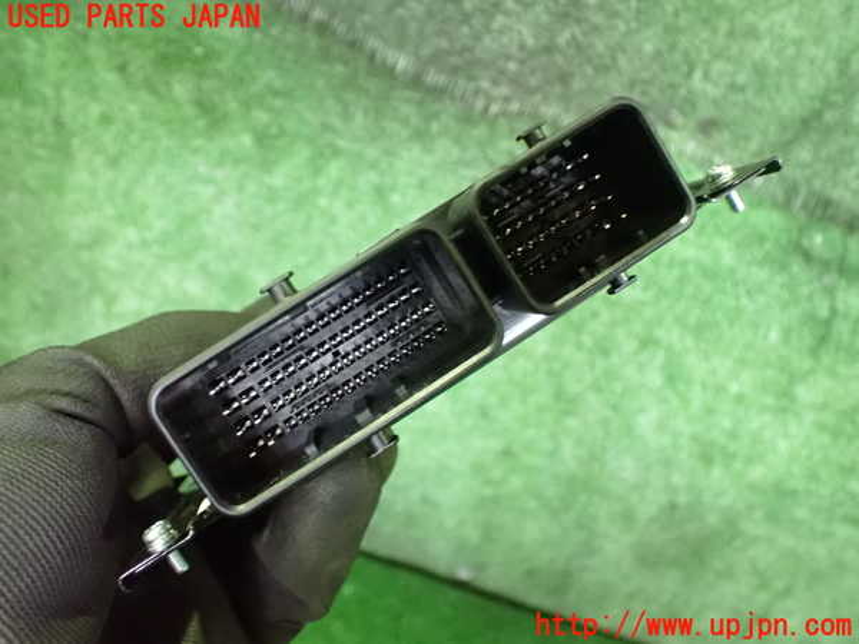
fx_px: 744
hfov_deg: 60.0
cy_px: 322
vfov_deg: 46.8
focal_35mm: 30
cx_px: 430
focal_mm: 5.4
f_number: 2.3
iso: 1600
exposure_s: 1/30
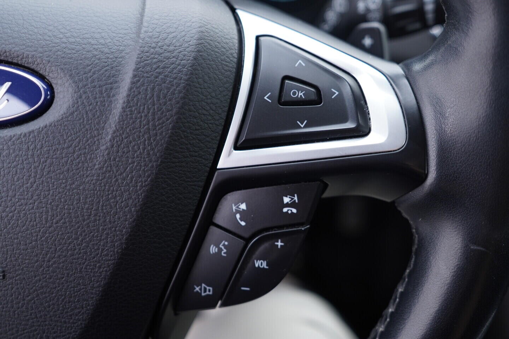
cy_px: 170
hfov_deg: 53.1
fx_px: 509
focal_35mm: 36
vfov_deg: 36.9
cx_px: 254
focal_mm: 24
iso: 320
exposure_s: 1/40
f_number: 2.8
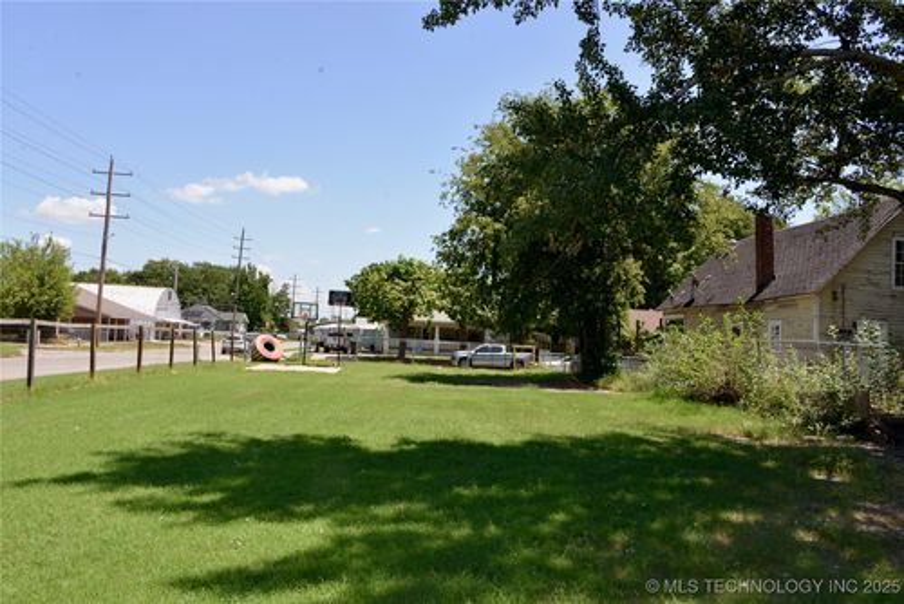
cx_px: 452
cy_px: 302
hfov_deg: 65.4
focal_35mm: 28
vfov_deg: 46.5
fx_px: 703
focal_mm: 28
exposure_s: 1/200
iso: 320
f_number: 13
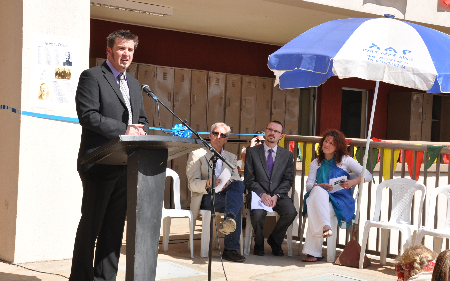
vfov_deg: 18.7
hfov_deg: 29.6
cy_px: 138
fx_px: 852
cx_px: 226
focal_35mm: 70
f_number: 11
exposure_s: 1/500
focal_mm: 45
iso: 500
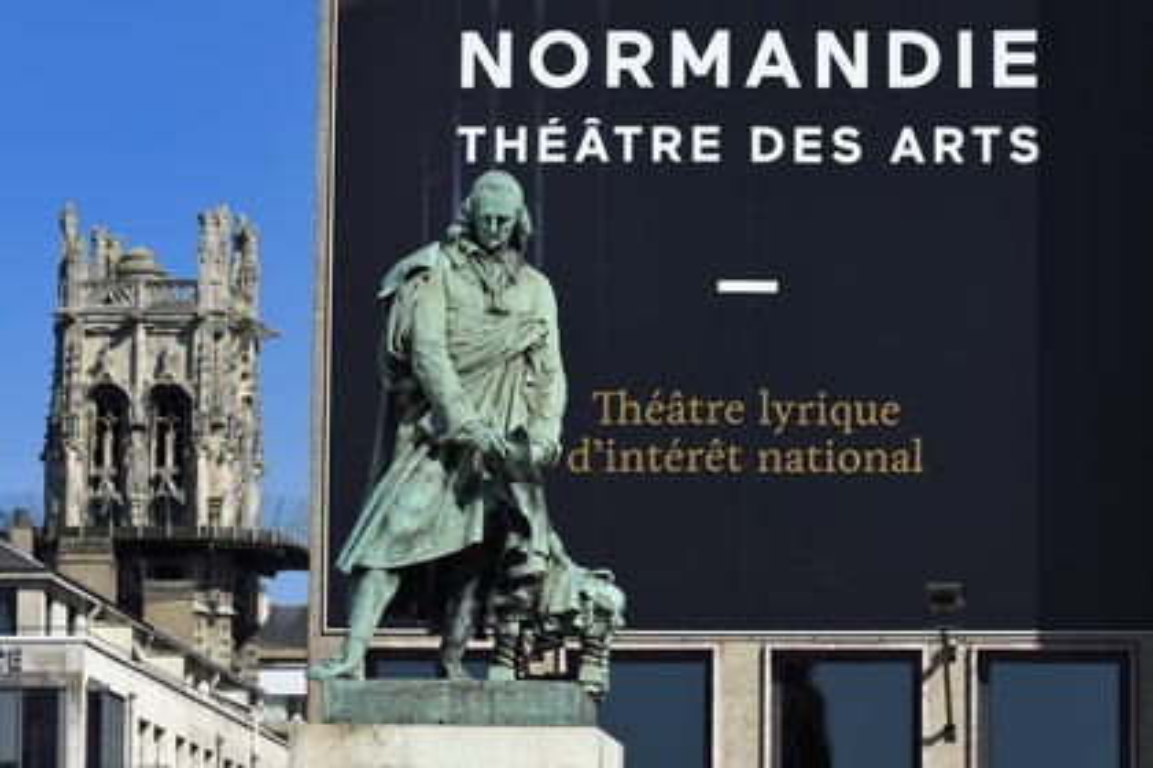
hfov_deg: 10.3
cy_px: 384
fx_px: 6405
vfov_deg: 6.9
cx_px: 576
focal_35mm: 200
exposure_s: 1/320
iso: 200
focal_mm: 200
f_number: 13
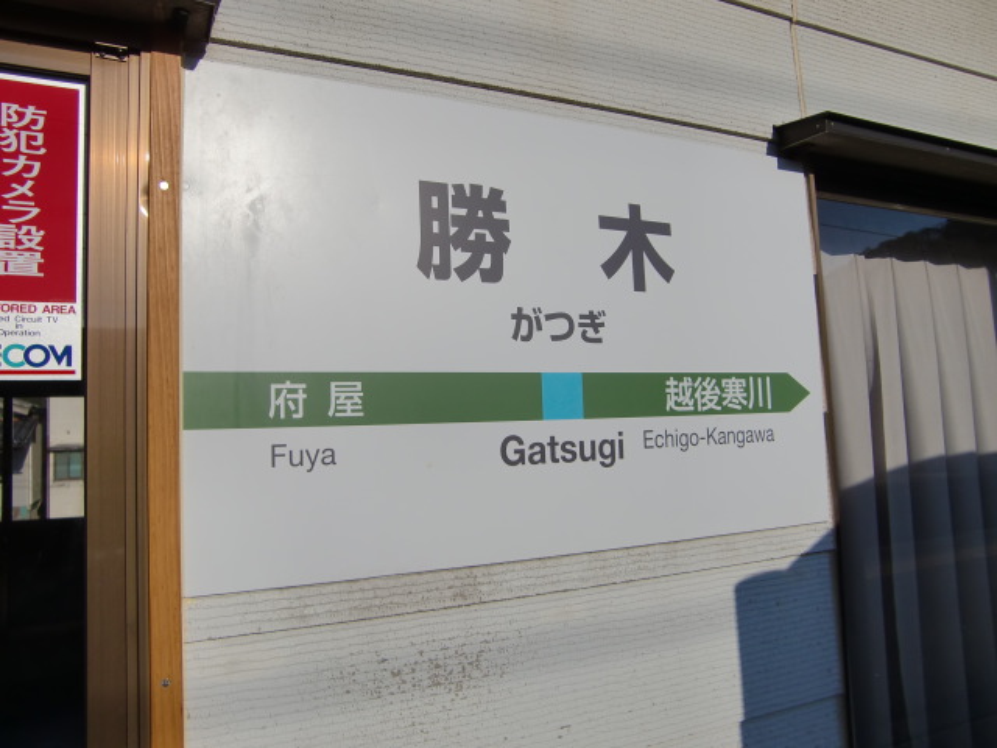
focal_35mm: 28
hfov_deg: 63.4
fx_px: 806
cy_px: 374
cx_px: 498
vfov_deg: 49.7
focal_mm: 4.9
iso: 64
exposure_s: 1/800
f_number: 7
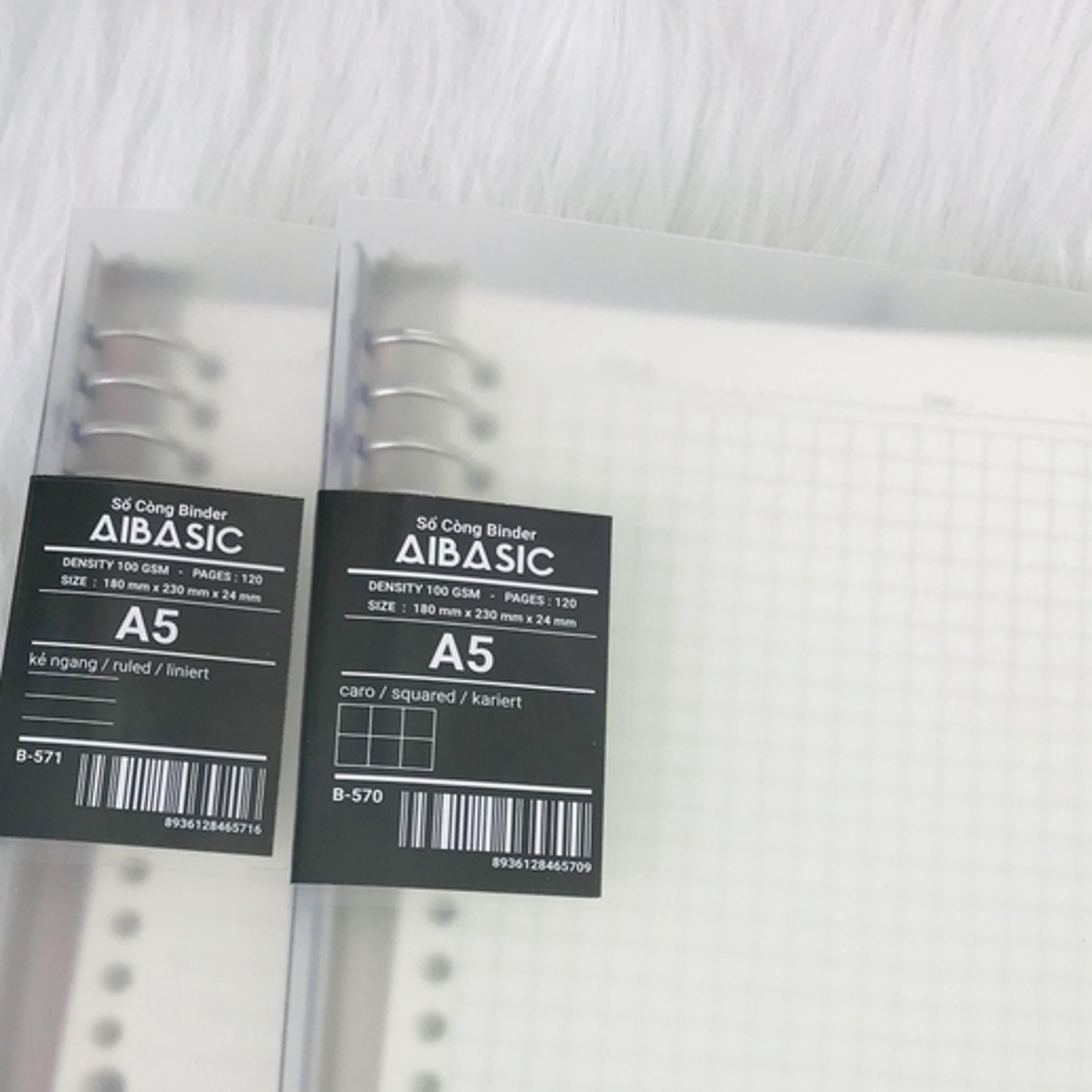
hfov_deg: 34.6
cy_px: 853
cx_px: 632
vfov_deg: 33.8
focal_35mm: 49
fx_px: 1749
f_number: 1.8
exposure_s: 1/100
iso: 32
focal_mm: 3.99
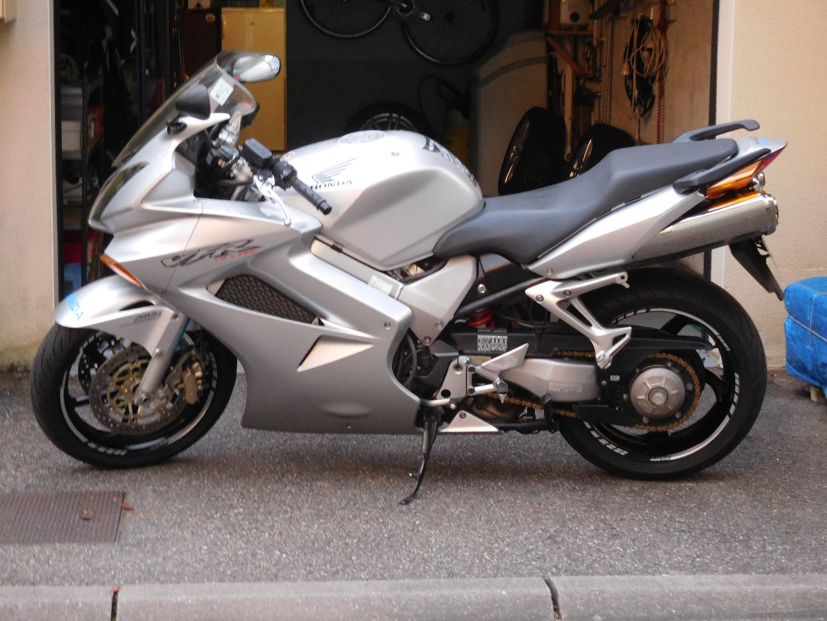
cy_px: 310
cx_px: 414
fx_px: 1911
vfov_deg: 18.4
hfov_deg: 24.4
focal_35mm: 80
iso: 400
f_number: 4.6
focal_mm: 14.3
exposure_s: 1/15
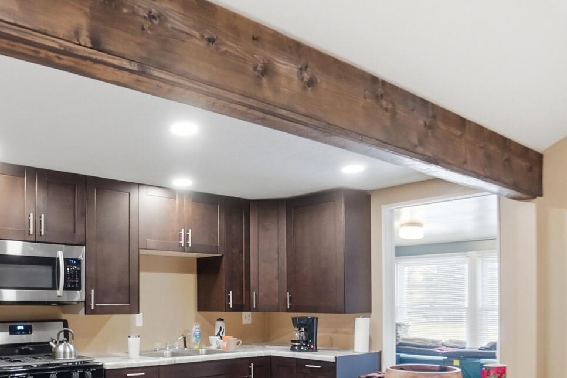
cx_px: 169
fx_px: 488
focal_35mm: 31
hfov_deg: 58.3
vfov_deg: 40.9
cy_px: 291
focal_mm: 10
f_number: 5.6
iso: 125
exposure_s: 1/45
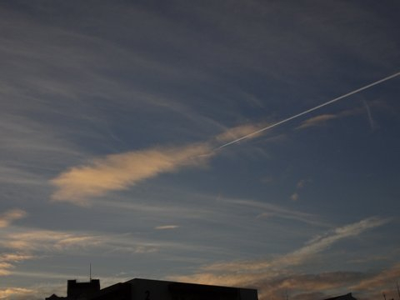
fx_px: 532
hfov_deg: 41.2
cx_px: 200
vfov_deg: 31.5
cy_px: 150
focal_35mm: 46
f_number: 4.5
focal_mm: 7.87
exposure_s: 1/640
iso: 80
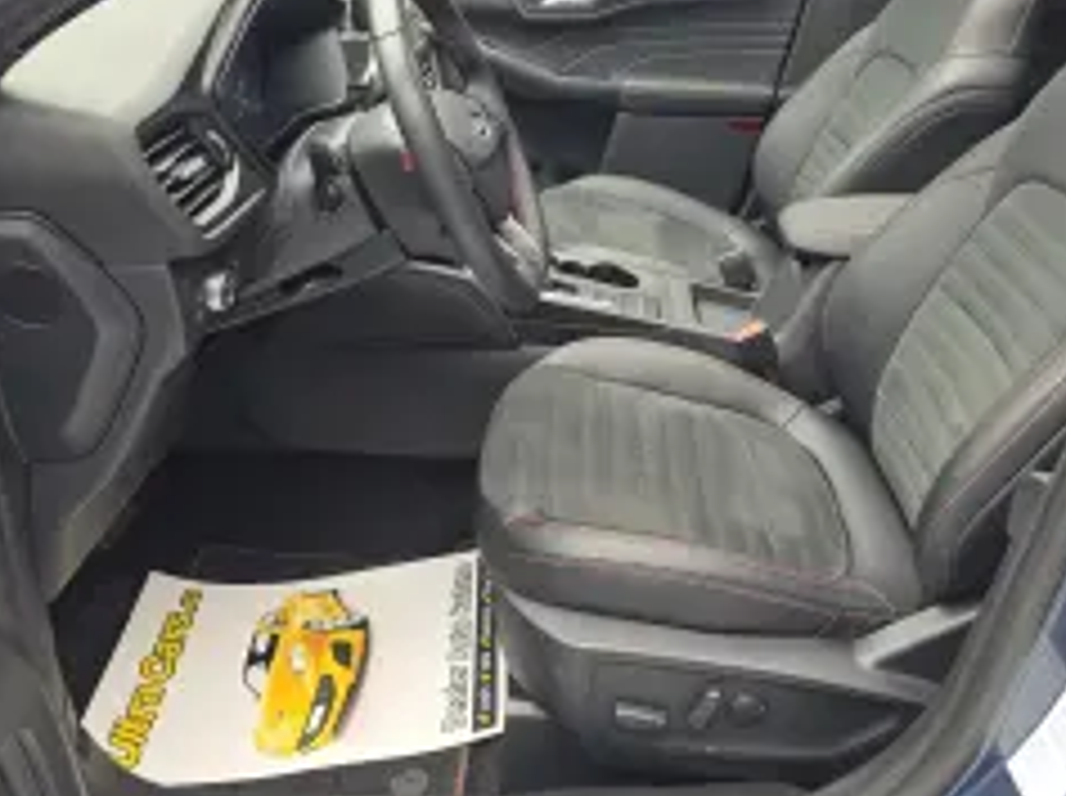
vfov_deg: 40.3
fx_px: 1076
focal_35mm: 35
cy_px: 292
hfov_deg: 52.4
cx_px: 634
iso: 100
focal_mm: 6.25
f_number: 1.7
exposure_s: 1/100
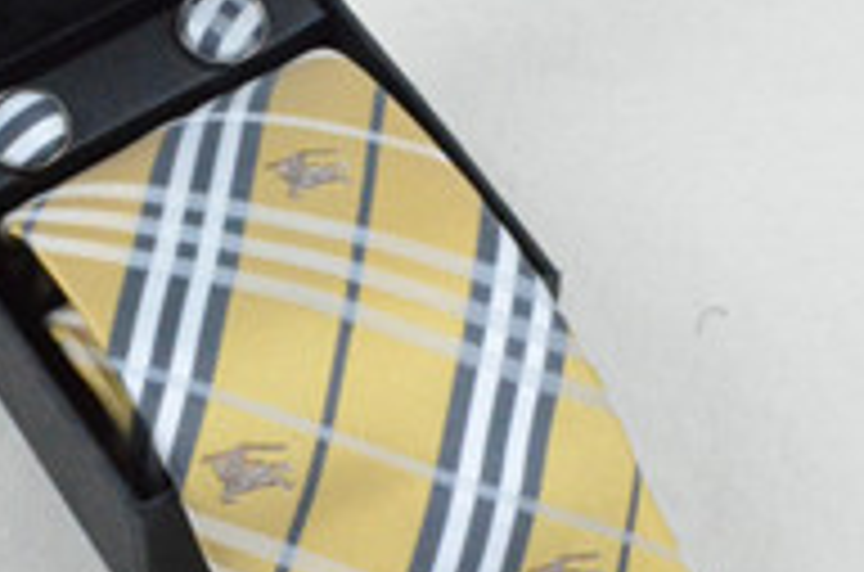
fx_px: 2521
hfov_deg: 19.3
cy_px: 225
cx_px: 198
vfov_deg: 12.9
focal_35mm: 105
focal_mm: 27
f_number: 25
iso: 6400
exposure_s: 1/40
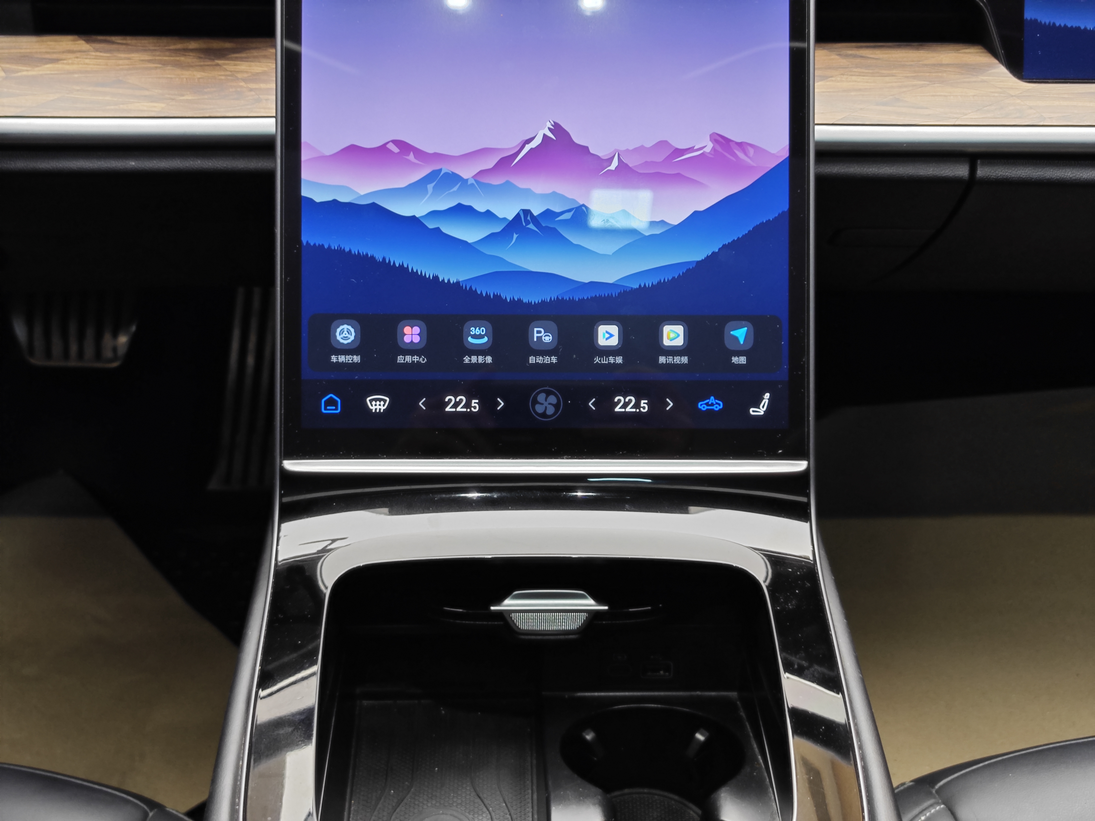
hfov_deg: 41.2
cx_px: 548
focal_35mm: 46
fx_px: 1455
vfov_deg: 31.5
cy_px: 410
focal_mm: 8.7
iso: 200
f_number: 1.9
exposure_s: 1/24
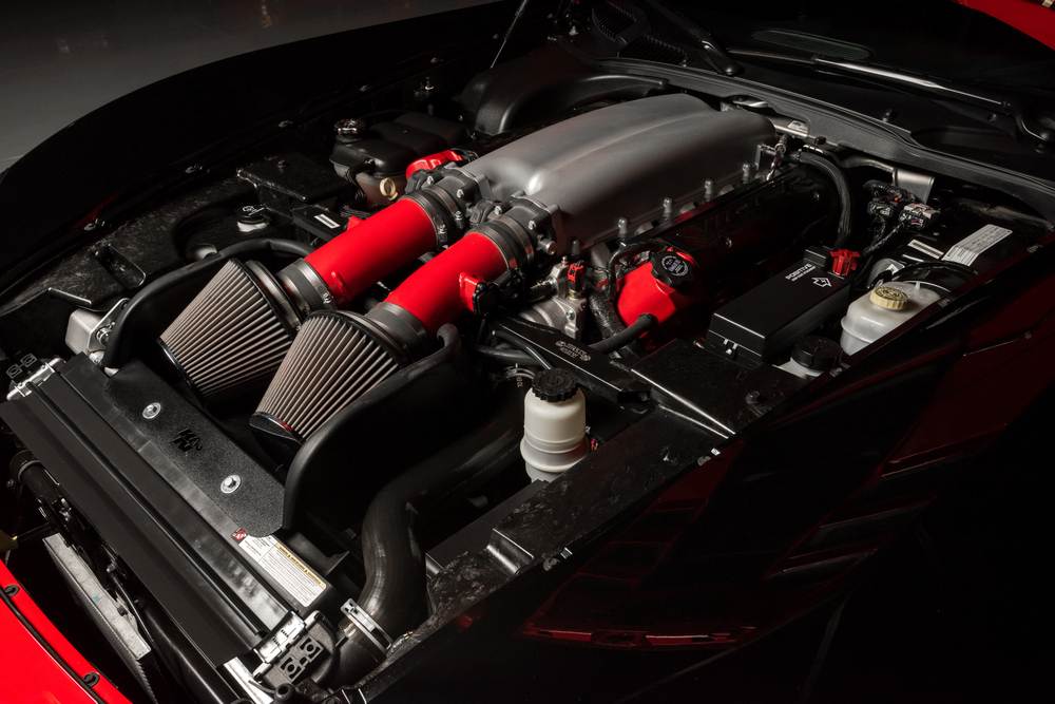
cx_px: 528
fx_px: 909
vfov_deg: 42.3
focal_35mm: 31
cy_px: 352
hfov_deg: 60.3
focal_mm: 31
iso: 400
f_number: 14
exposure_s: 1/200
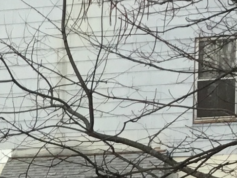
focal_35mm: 196
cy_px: 371
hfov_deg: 9.4
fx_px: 1341
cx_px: -260
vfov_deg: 7.3
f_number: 2.4
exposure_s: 1/673
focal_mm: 3.3
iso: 25
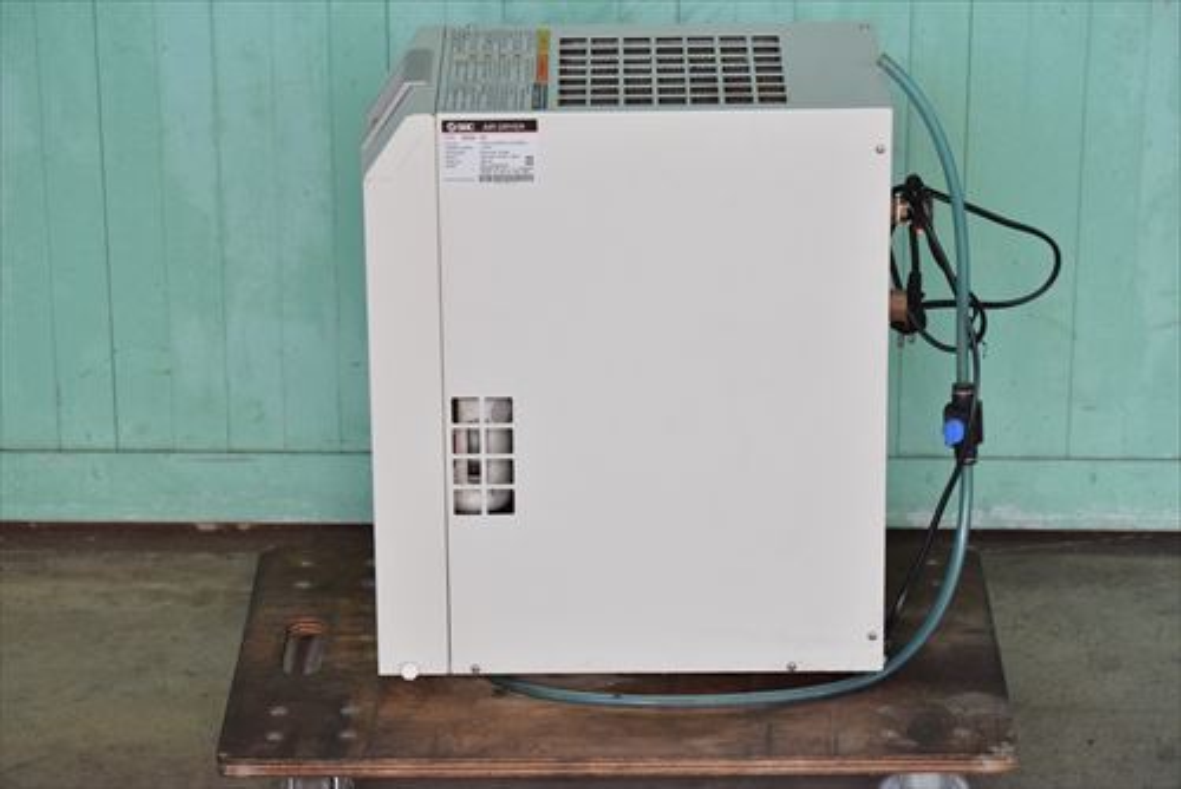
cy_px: 394
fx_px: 3545
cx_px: 590
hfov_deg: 18.9
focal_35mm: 108
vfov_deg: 12.7
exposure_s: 1/200
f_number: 6.3
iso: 1250
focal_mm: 72
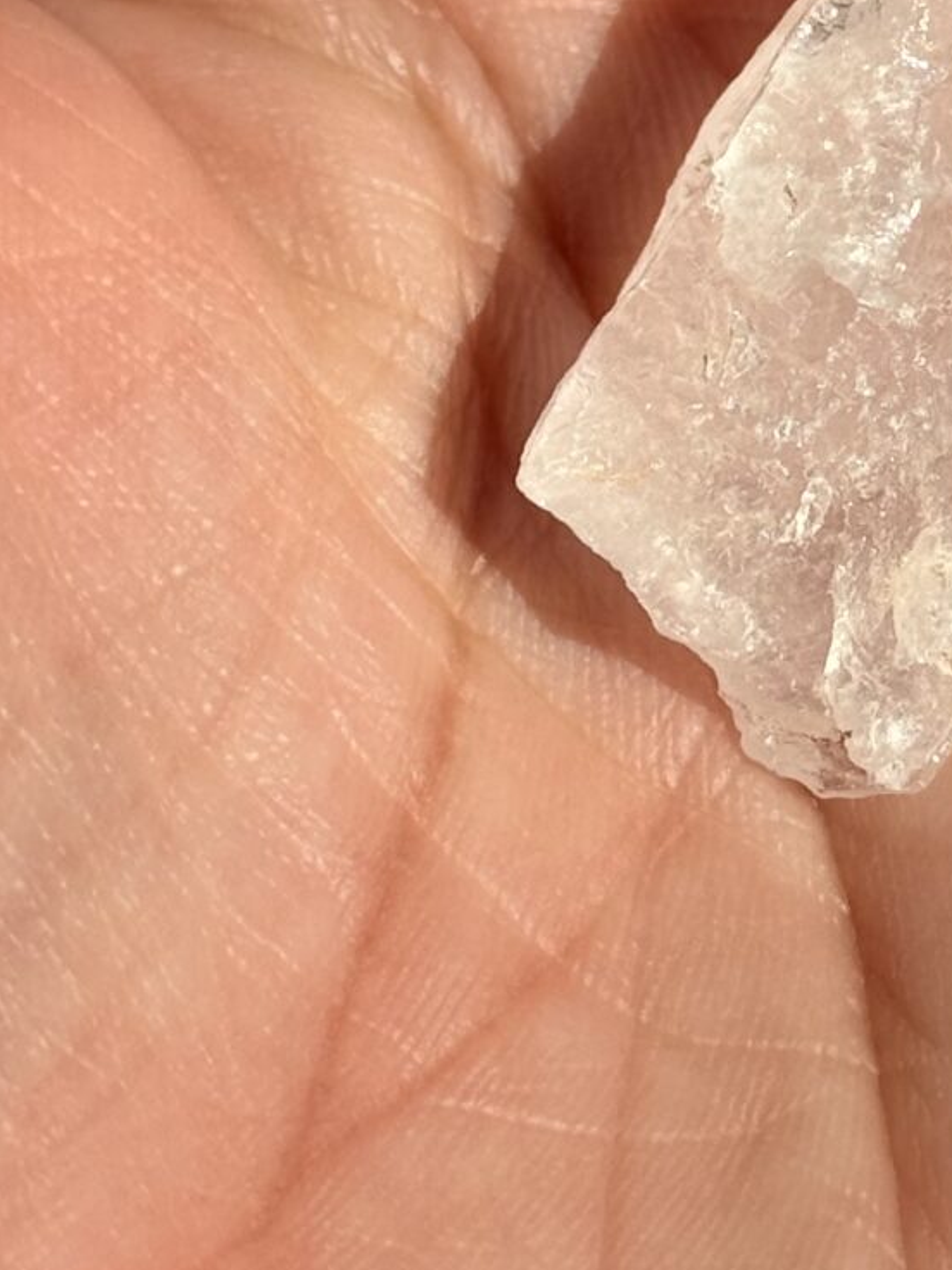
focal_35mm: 167
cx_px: 838
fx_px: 6124
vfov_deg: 11.8
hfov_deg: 8.9
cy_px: 261
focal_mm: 6.76
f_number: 1.78
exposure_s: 1/2667
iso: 64
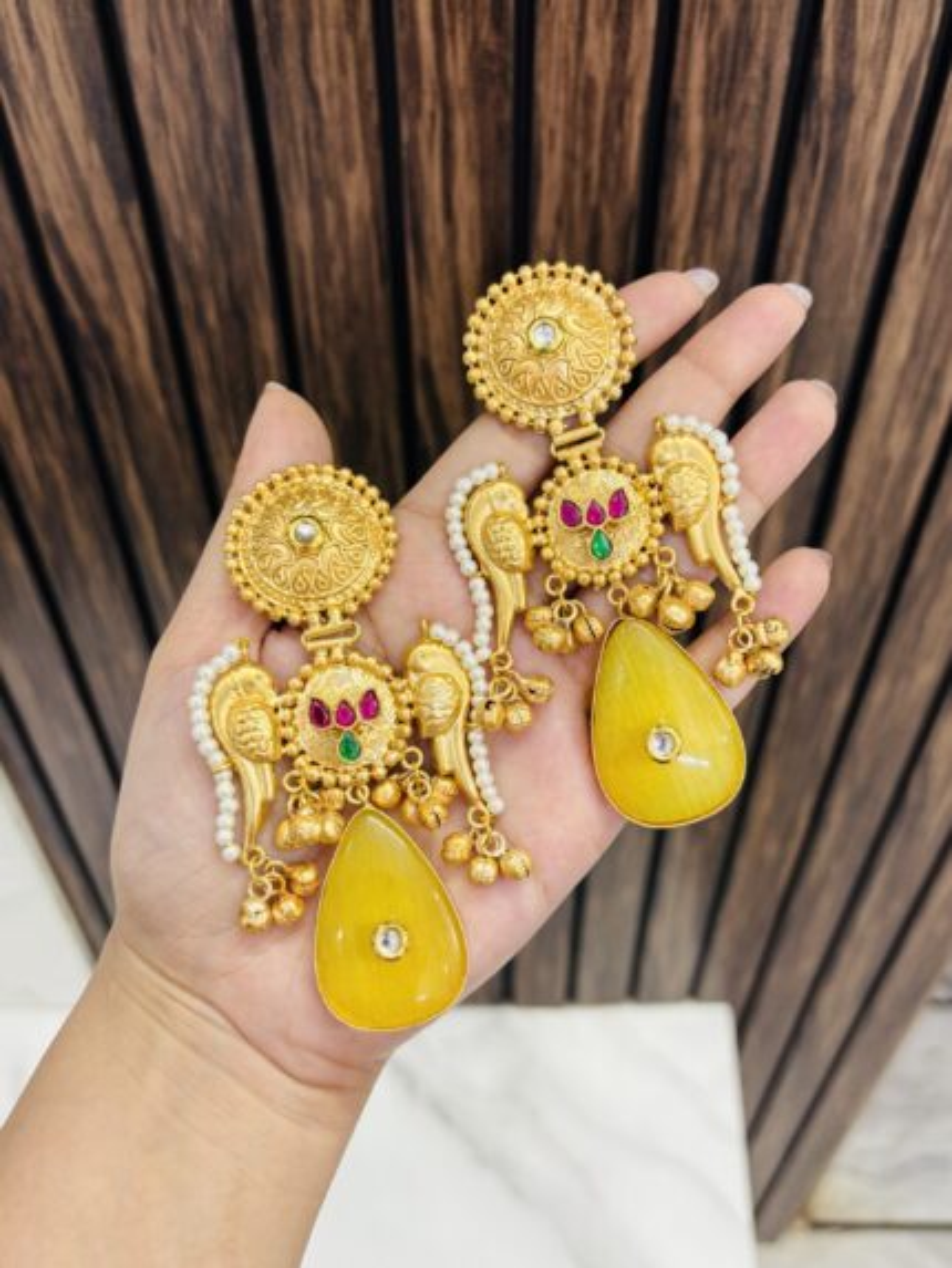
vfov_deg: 67.3
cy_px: 634
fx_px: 953
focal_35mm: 26
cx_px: 476
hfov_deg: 53.1
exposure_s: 1/50
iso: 125
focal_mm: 5.96
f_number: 1.6
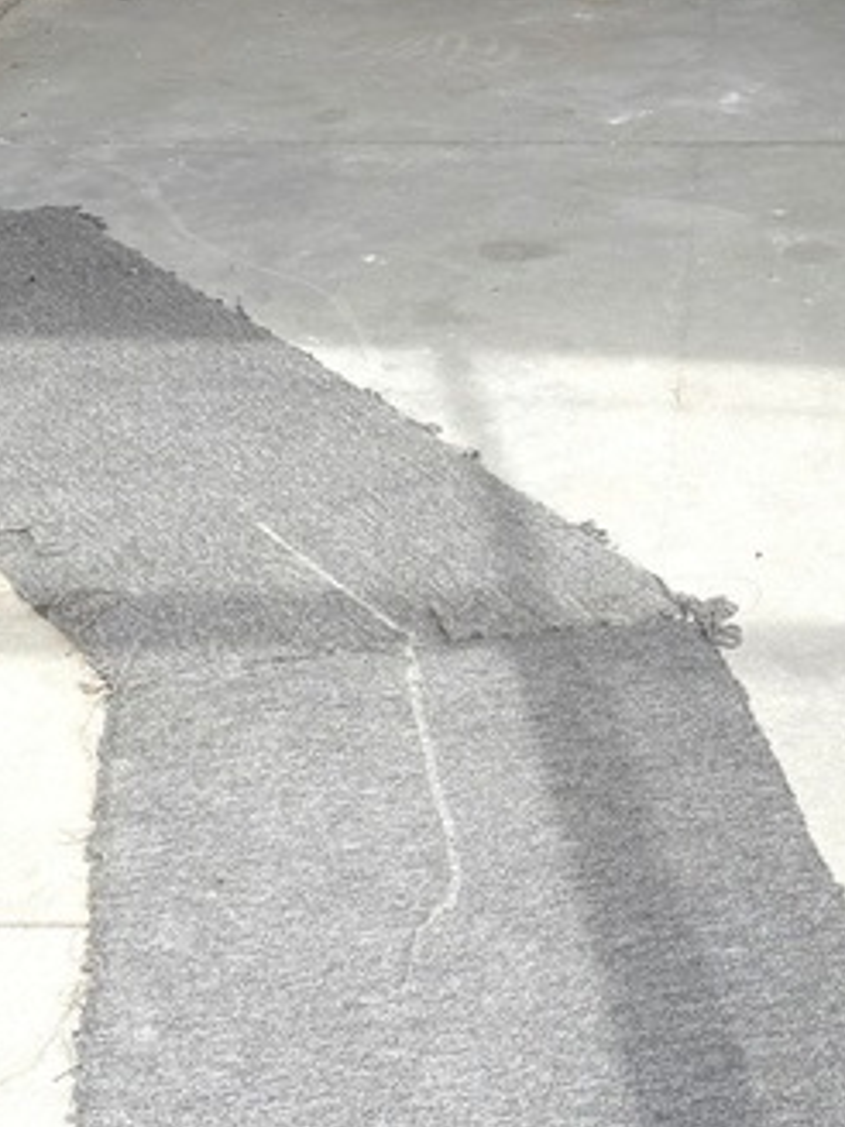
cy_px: -7
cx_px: 653
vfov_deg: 23.6
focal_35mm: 79
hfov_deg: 18.5
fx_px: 2571
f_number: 1.78
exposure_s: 1/1410
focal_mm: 6.76
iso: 100
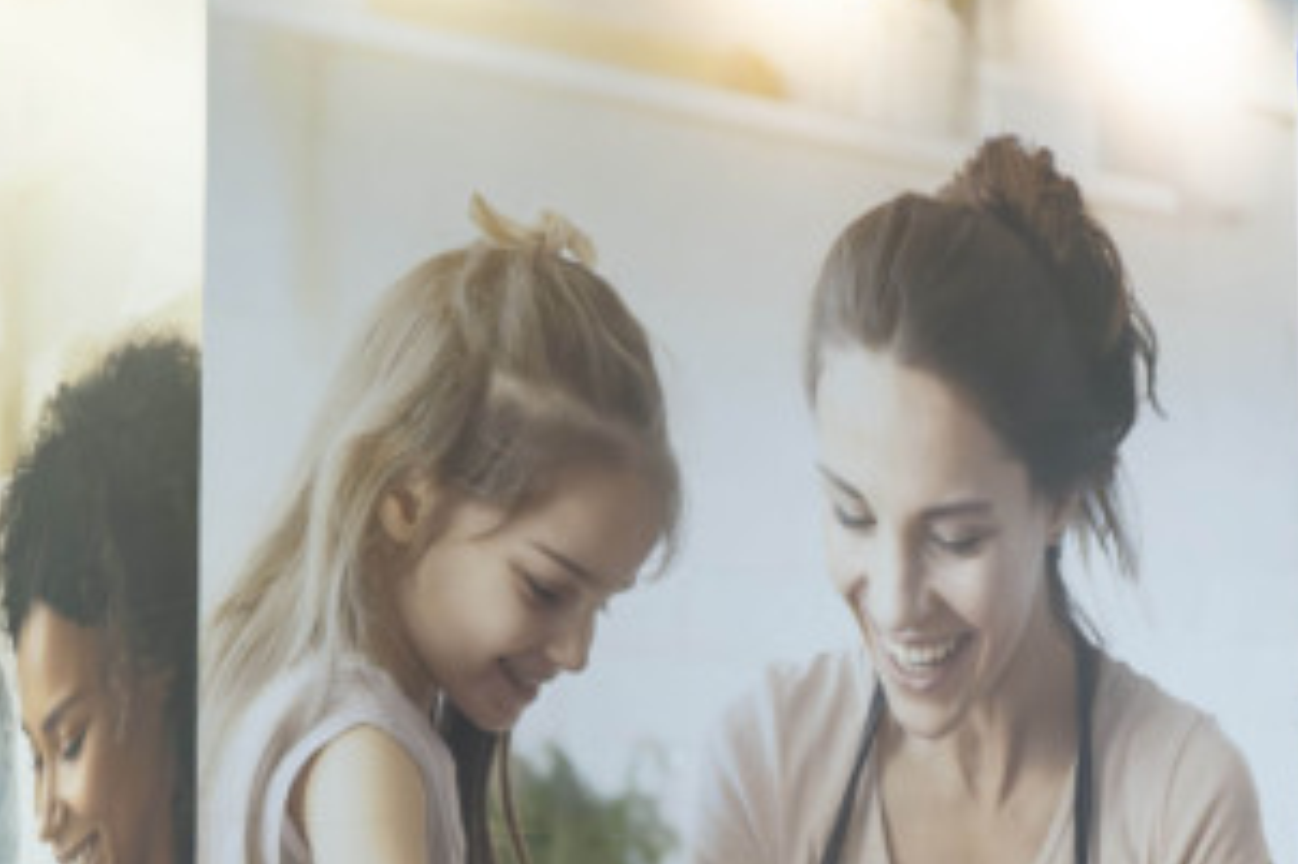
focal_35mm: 95
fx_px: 3423
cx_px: 636
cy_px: 823
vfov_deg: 14.2
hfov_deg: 21.5
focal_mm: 28
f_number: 7.1
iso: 16000
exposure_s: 1/125
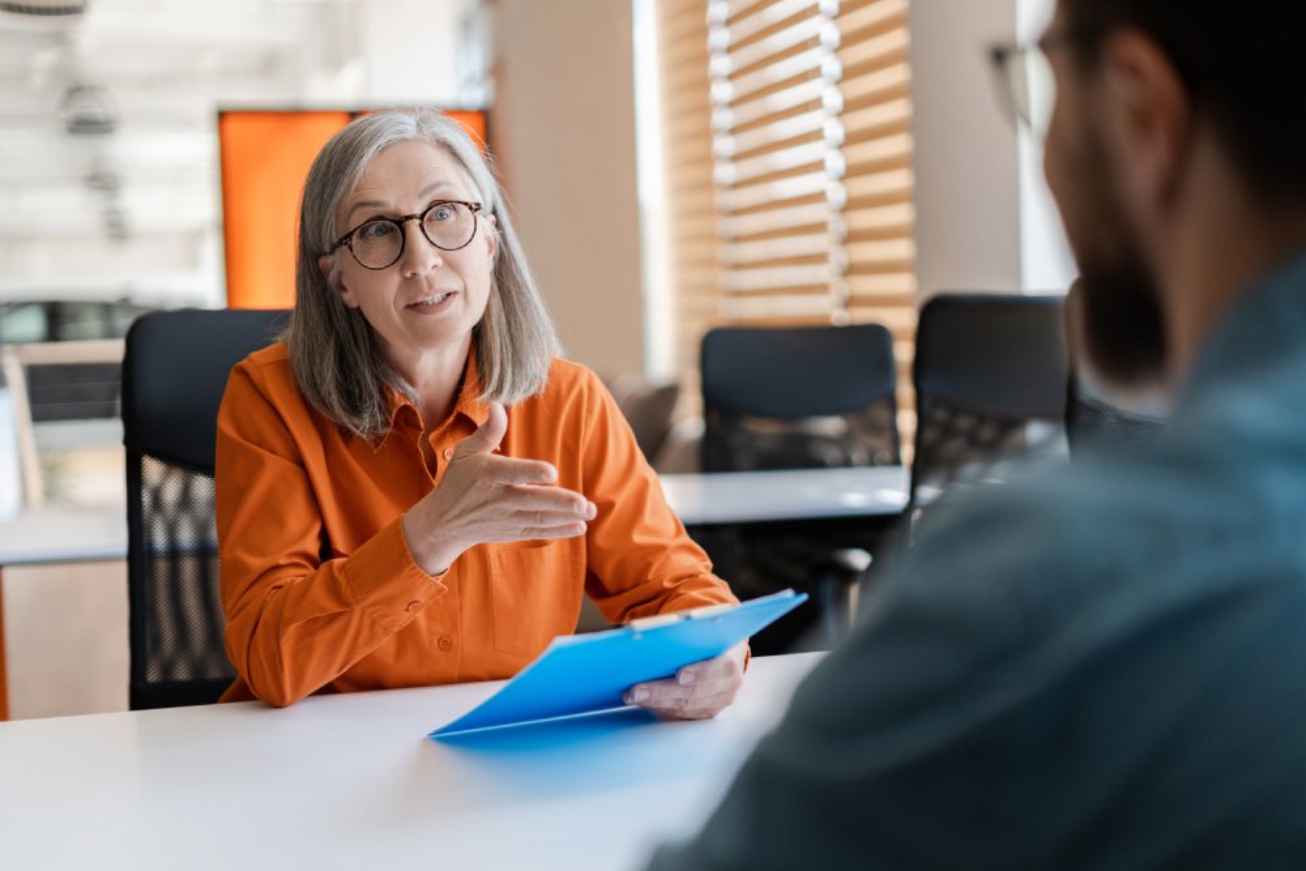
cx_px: 653
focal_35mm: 50
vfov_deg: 27.0
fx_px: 1814
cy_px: 436
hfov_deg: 39.6
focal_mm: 50
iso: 250
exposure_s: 1/1250
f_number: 1.8
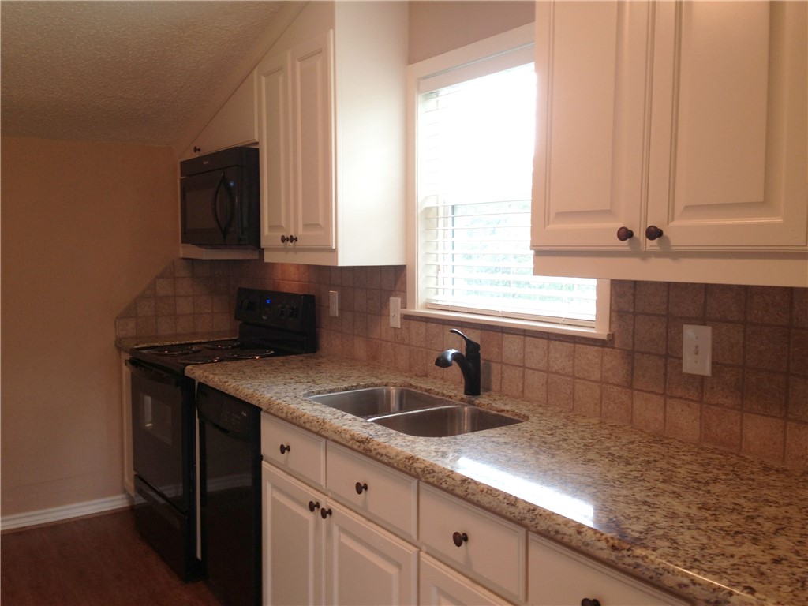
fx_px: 770
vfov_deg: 42.9
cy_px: 303
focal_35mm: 33
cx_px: 404
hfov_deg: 55.4
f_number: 2.4
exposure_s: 1/20
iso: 64
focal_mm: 4.13
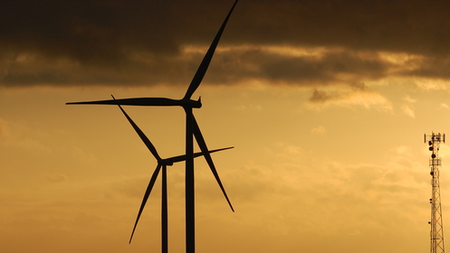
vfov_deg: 3.6
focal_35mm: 334
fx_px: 3983
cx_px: 232
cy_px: 146
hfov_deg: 6.5
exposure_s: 1/2500
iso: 200
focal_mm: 165
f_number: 6.3
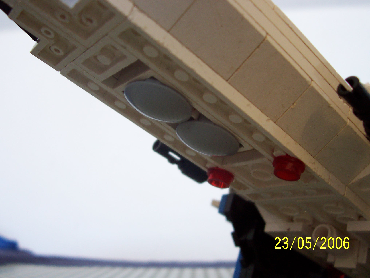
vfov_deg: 38.7
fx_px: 395
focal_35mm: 37
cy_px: 139
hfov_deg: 50.1
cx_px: 185
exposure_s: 1/10
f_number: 2.8
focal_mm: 5.6
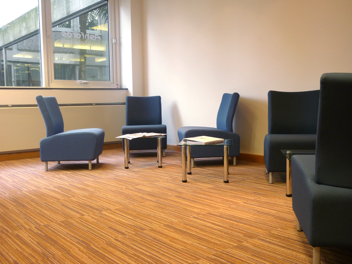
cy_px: 132
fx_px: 366
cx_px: 176
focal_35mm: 36
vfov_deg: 39.7
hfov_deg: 51.4
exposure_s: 1/30
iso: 160
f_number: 3
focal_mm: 6.4
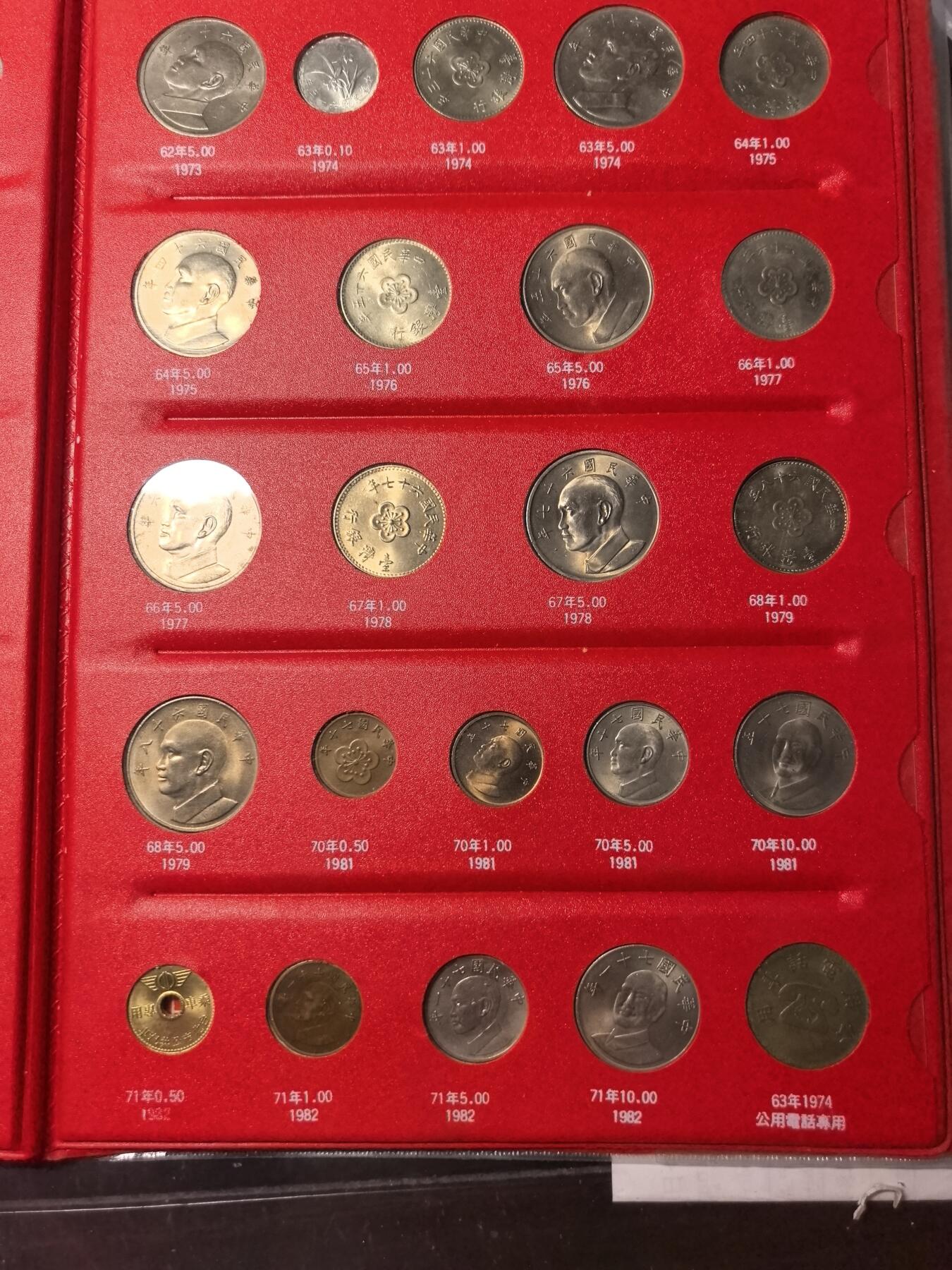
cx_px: 476
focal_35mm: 27
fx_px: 990
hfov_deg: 51.4
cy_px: 635
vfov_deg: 65.3
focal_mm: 8.5
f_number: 2
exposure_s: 1/139
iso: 50
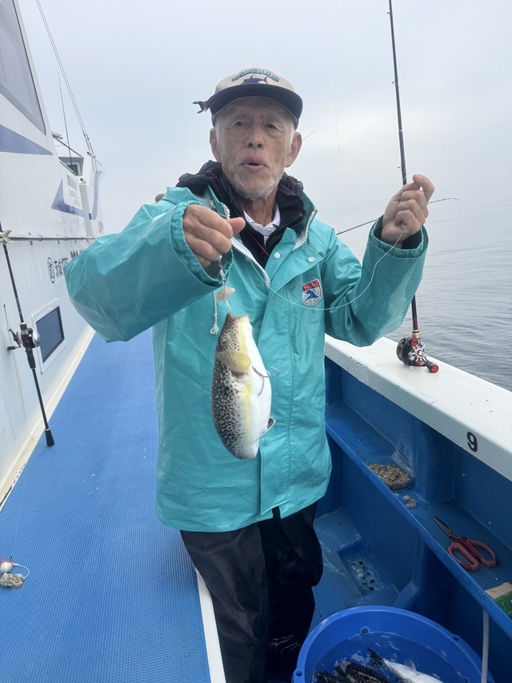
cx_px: 256
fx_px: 474
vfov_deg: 71.6
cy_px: 342
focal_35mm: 24
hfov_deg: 56.8
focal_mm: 6.76
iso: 80
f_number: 1.78
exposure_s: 1/995
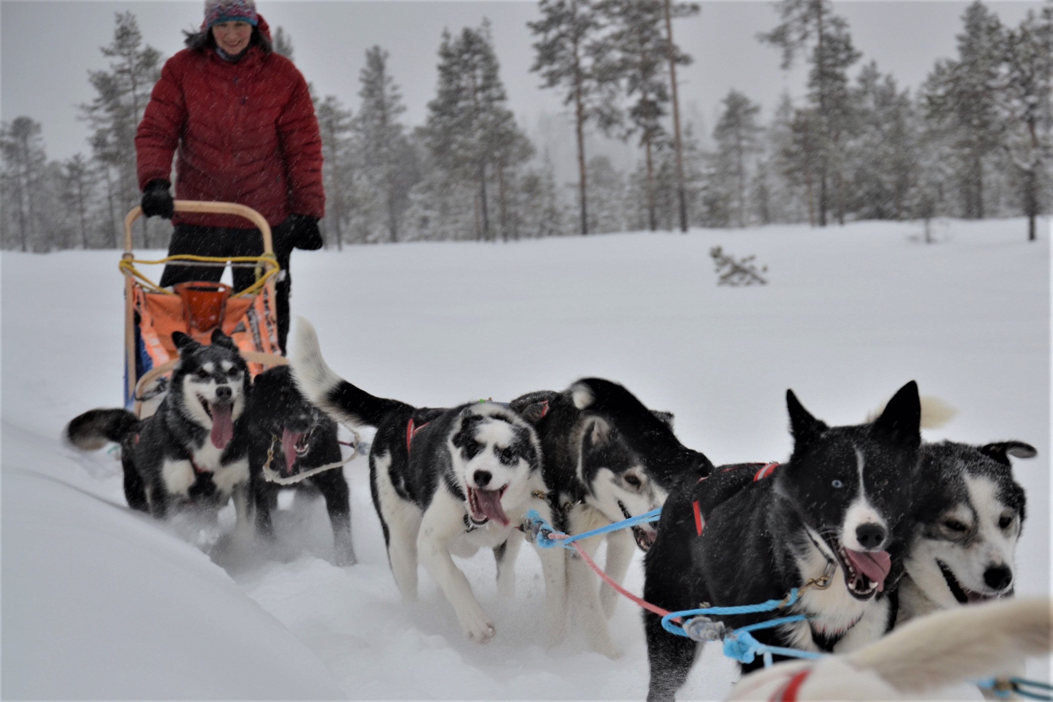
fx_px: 3071
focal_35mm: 105
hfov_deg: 19.5
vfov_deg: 13.0
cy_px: 351
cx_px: 526
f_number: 5.6
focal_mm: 70
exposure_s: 1/125
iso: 200
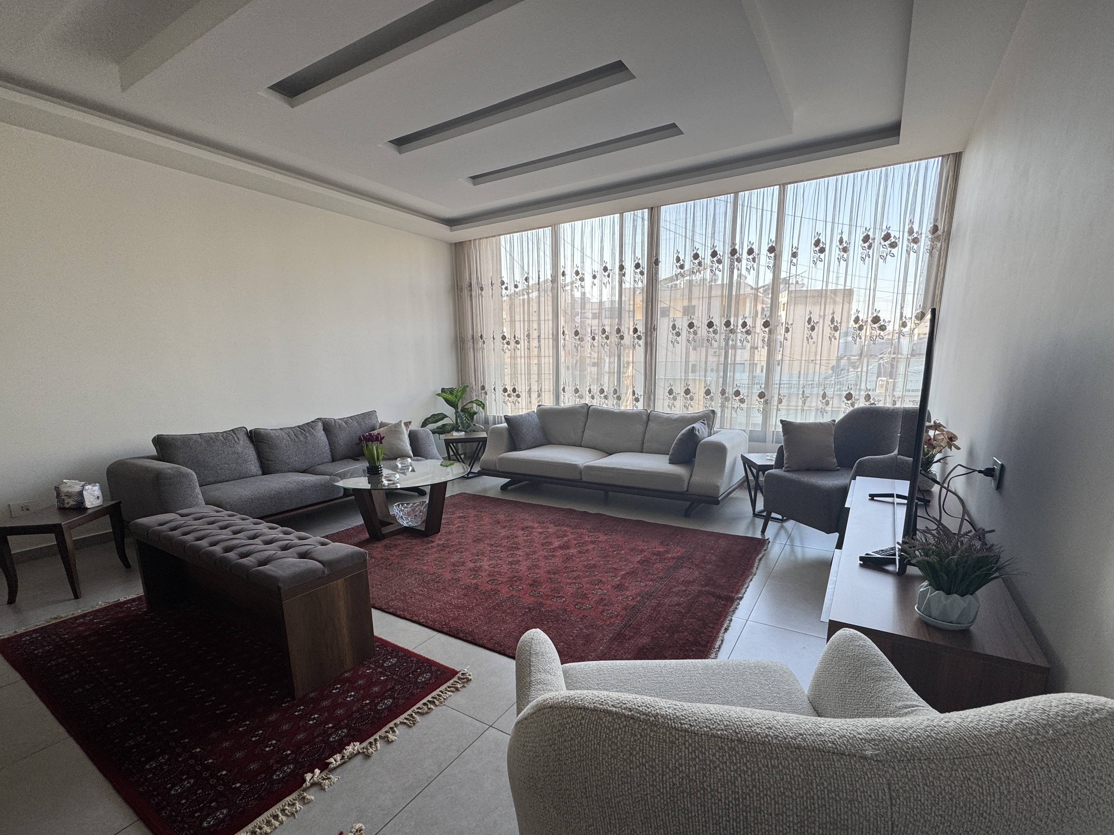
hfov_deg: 94.5
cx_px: 553
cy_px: 474
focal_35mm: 16
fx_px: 515
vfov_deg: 77.7
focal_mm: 2.22
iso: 64
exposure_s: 1/99
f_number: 2.2
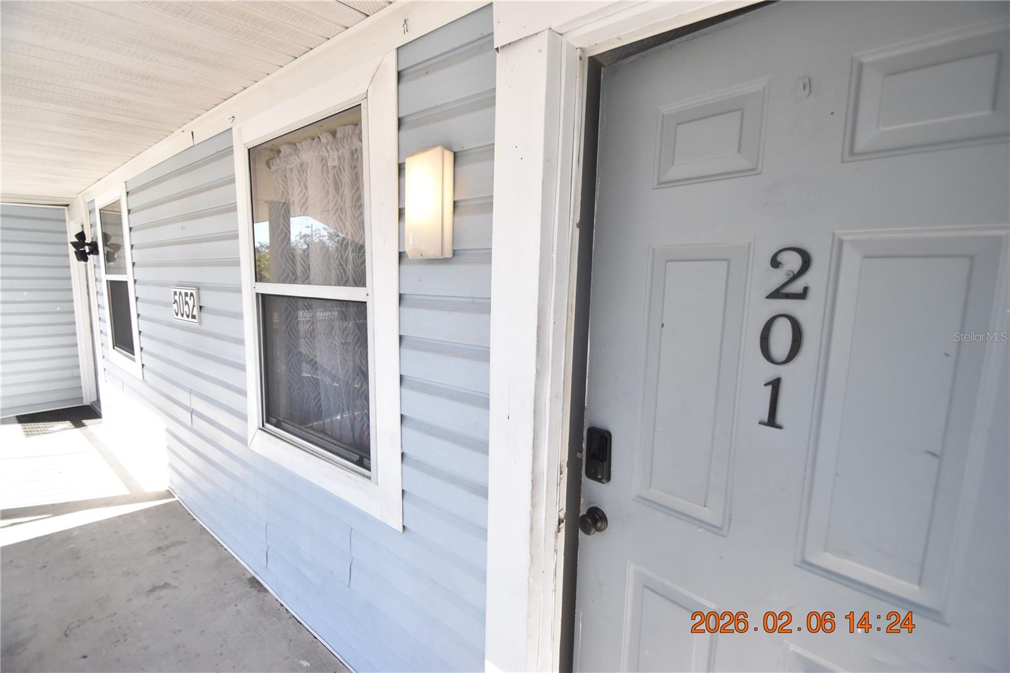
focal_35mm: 15
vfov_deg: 77.3
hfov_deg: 100.4
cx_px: 505
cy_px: 336
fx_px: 421
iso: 800
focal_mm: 10
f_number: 3.5
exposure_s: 1/1000
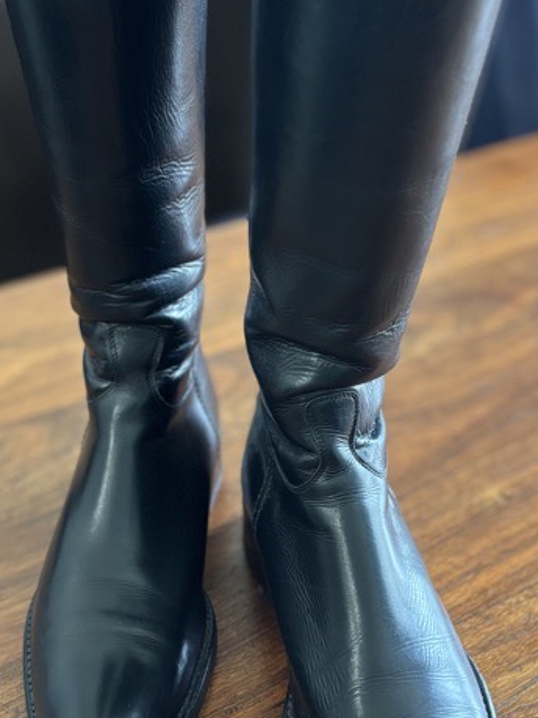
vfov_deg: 37.4
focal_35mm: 51
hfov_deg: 28.5
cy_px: 289
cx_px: 278
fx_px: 1057
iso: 400
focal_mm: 5.96
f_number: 1.6
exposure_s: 1/60
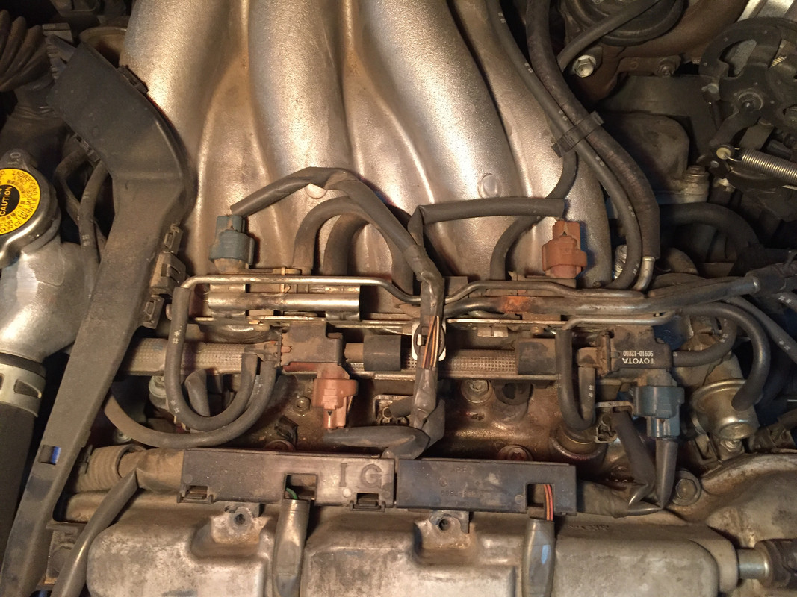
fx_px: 668
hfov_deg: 61.7
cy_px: 298
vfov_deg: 48.2
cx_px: 398
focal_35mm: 29
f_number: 2.2
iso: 250
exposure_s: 1/24
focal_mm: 4.15
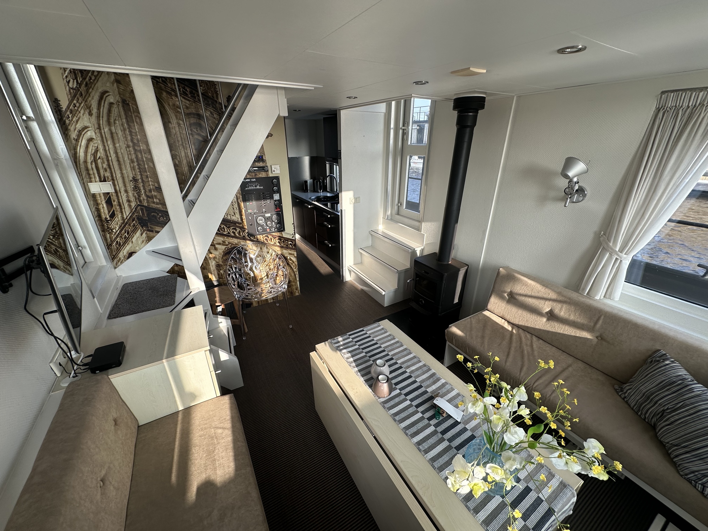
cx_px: 354
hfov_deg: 102.1
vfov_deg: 85.7
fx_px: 286
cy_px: 266
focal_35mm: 14
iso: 40
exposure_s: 1/227
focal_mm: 2.22
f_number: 2.2
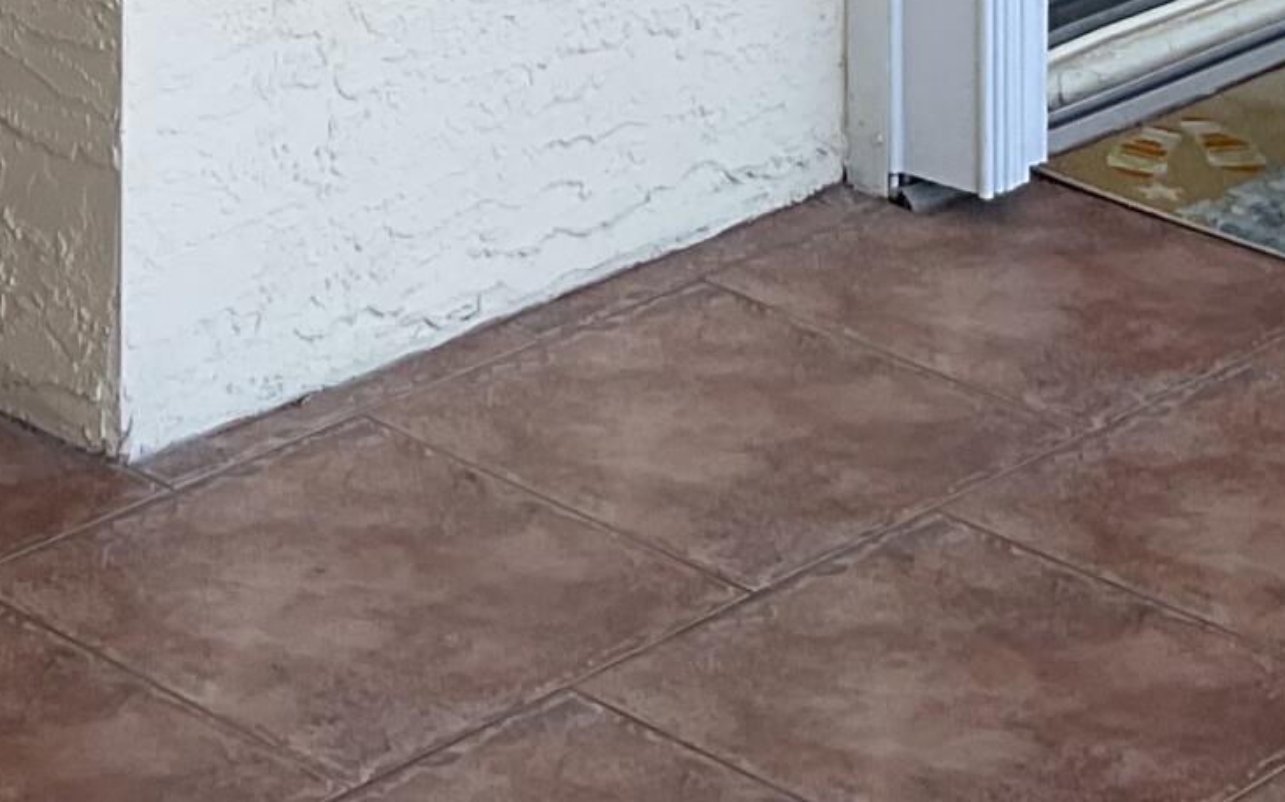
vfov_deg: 9.3
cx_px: 374
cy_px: -1099
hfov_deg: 16.5
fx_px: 4411
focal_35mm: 126
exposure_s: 1/120
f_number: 1.8
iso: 16
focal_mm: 3
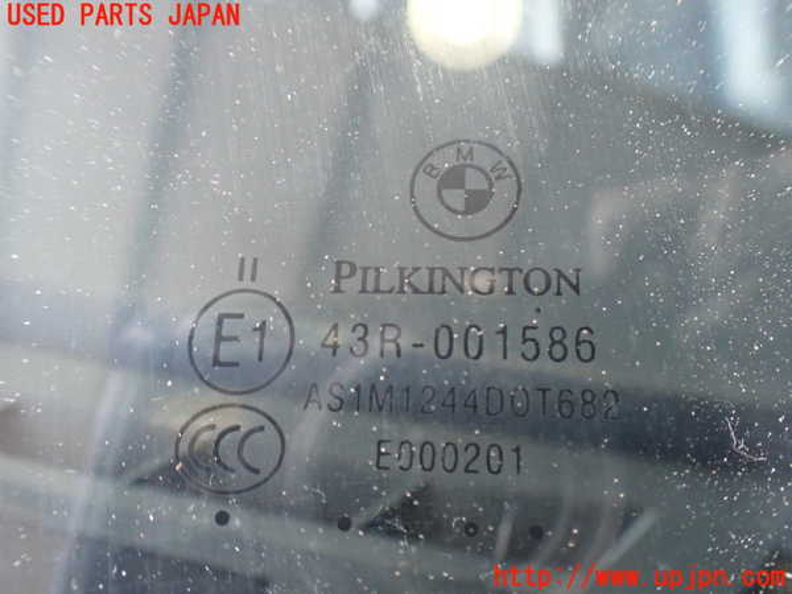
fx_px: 686
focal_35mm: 30
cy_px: 297
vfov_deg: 46.8
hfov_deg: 60.0
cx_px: 396
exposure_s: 1/125
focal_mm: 5.4
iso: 640
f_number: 2.3
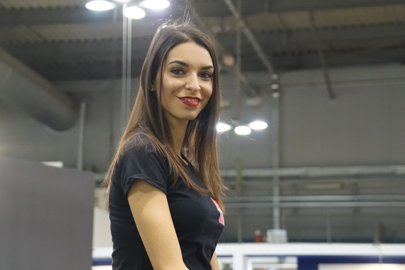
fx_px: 1193
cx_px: 202
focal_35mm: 106
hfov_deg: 19.3
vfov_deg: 12.9
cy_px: 135
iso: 12800
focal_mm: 71
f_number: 5.6
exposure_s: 1/125
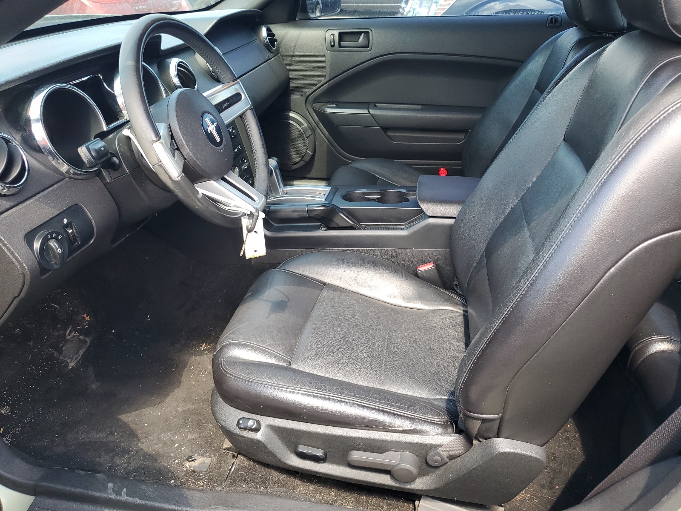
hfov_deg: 67.3
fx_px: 511
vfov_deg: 53.1
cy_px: 256
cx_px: 340
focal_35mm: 26
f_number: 1.5
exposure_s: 1/120
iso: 57
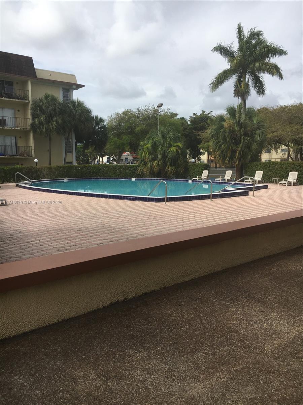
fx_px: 338
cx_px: 152
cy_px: 202
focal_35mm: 29
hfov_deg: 48.2
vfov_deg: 61.7
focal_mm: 4.15
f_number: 2.2
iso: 25
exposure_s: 1/1972
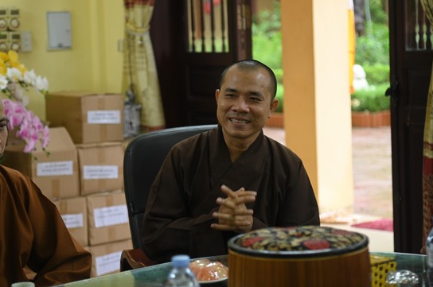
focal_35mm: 98
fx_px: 1177
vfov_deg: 13.9
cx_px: 193
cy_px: 118
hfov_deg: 20.8
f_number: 4
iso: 640
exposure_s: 1/80
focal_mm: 82
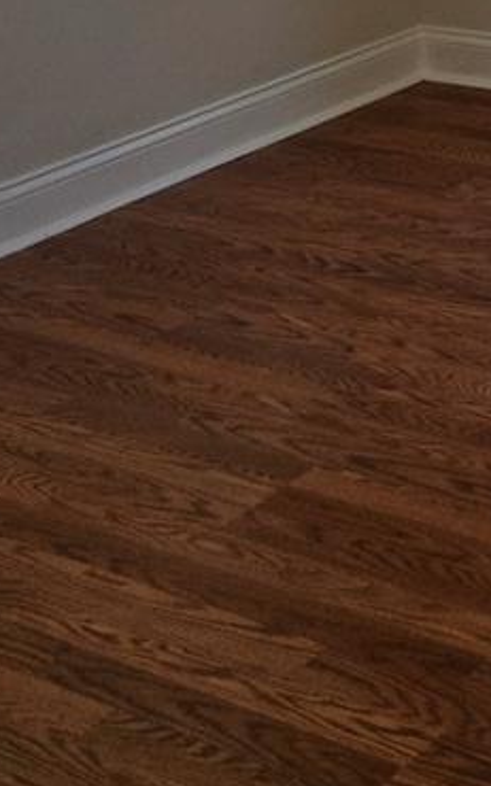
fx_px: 1693
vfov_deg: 21.9
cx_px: 922
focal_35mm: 79
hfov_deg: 14.3
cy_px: -380
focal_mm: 5.4
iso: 80
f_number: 1.8
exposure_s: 1/978
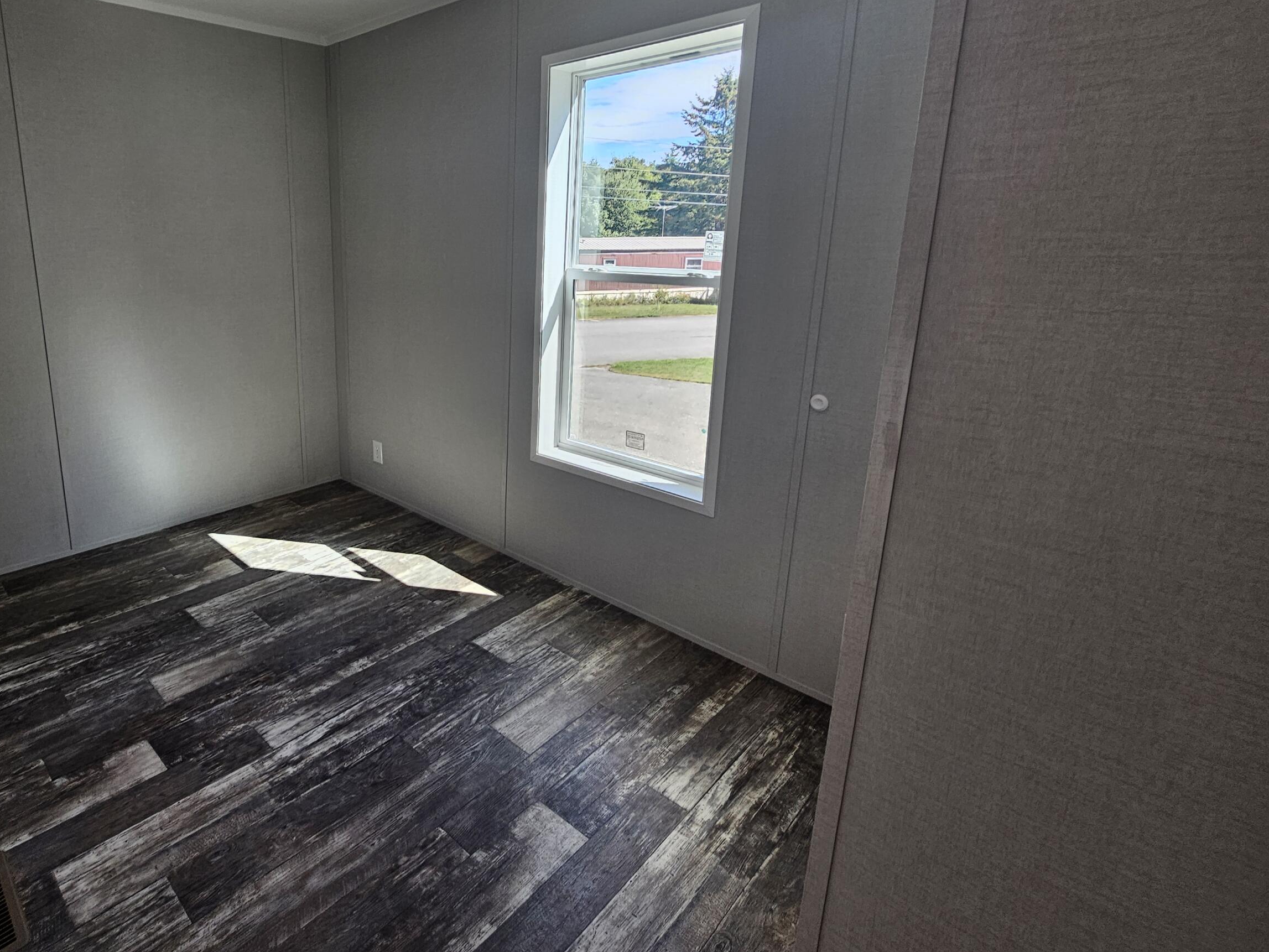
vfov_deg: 73.9
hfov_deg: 88.6
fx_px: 623
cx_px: 453
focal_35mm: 17
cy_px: 379
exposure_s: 1/120
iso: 50
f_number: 2.2
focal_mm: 2.2
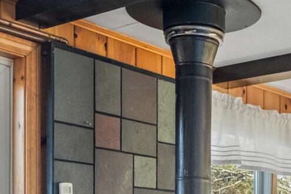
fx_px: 638
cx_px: 271
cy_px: 247
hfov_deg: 24.8
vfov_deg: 16.4
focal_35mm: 79
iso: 500
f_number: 8
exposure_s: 1/6
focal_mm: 8.7
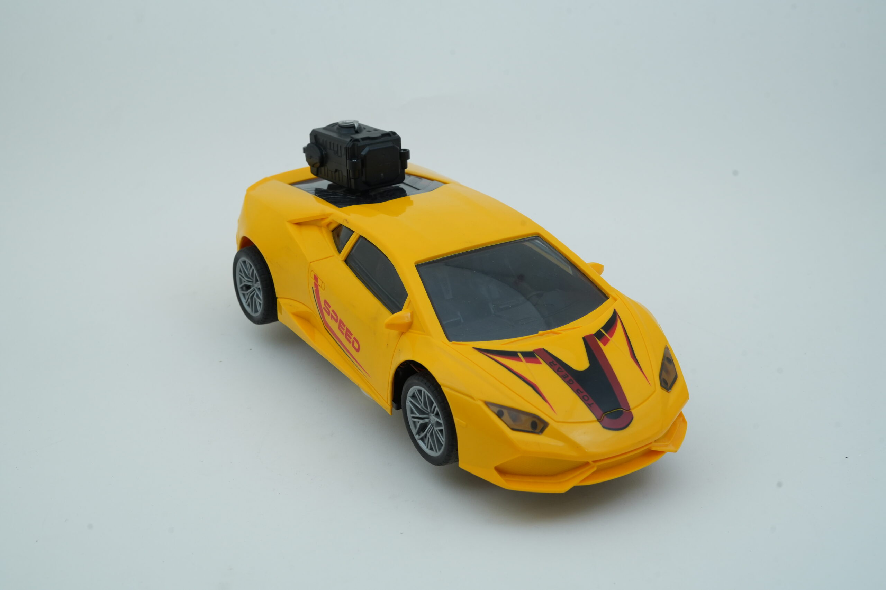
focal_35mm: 50
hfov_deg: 39.6
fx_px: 1231
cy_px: 295
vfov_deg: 27.0
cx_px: 443
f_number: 10
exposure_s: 1/100
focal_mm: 50
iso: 800
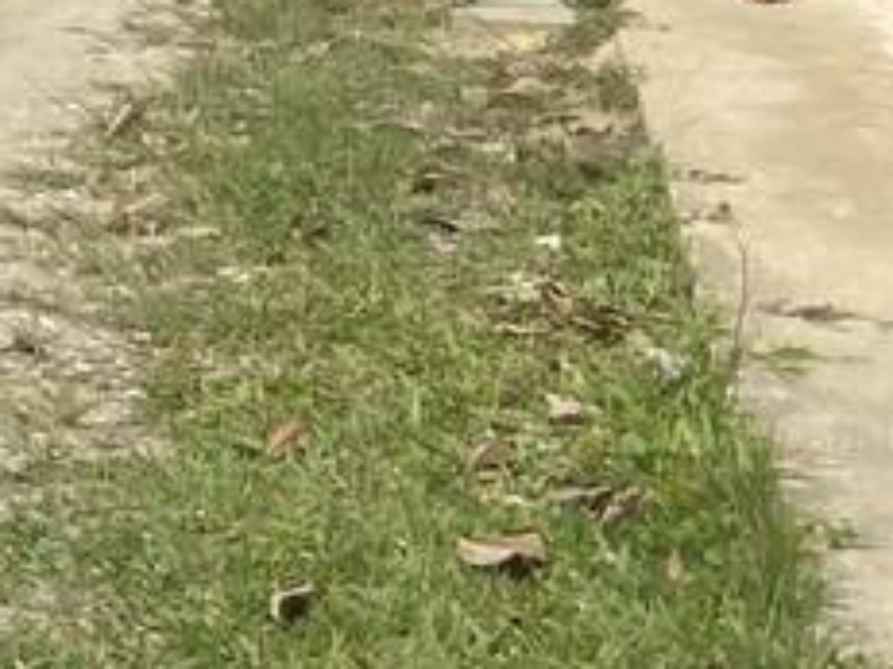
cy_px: -626
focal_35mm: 162
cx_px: -1028
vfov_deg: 8.7
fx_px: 4177
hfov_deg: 10.9
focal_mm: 4.25
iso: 32
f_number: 1.8
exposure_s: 1/3125
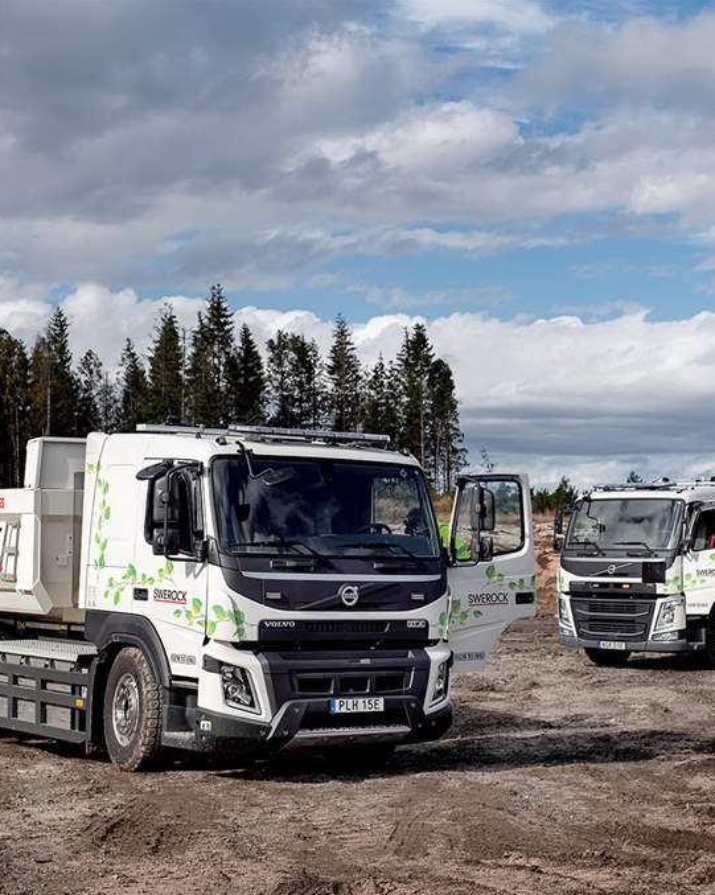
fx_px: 1879
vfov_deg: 26.8
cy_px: 448
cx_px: 396
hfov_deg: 21.5
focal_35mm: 71
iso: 100
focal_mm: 50
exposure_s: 1/500
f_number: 5.6
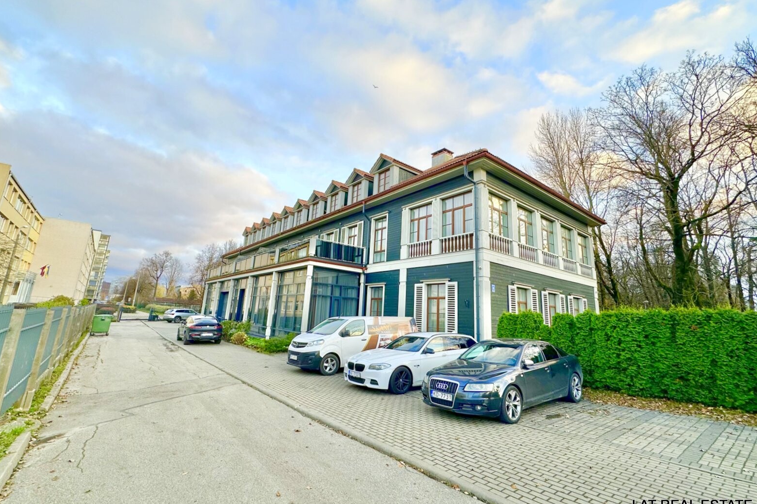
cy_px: 237
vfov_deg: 77.2
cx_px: 381
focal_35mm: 15
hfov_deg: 100.4
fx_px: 315
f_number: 2.2
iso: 40
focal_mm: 2.22
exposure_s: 1/151
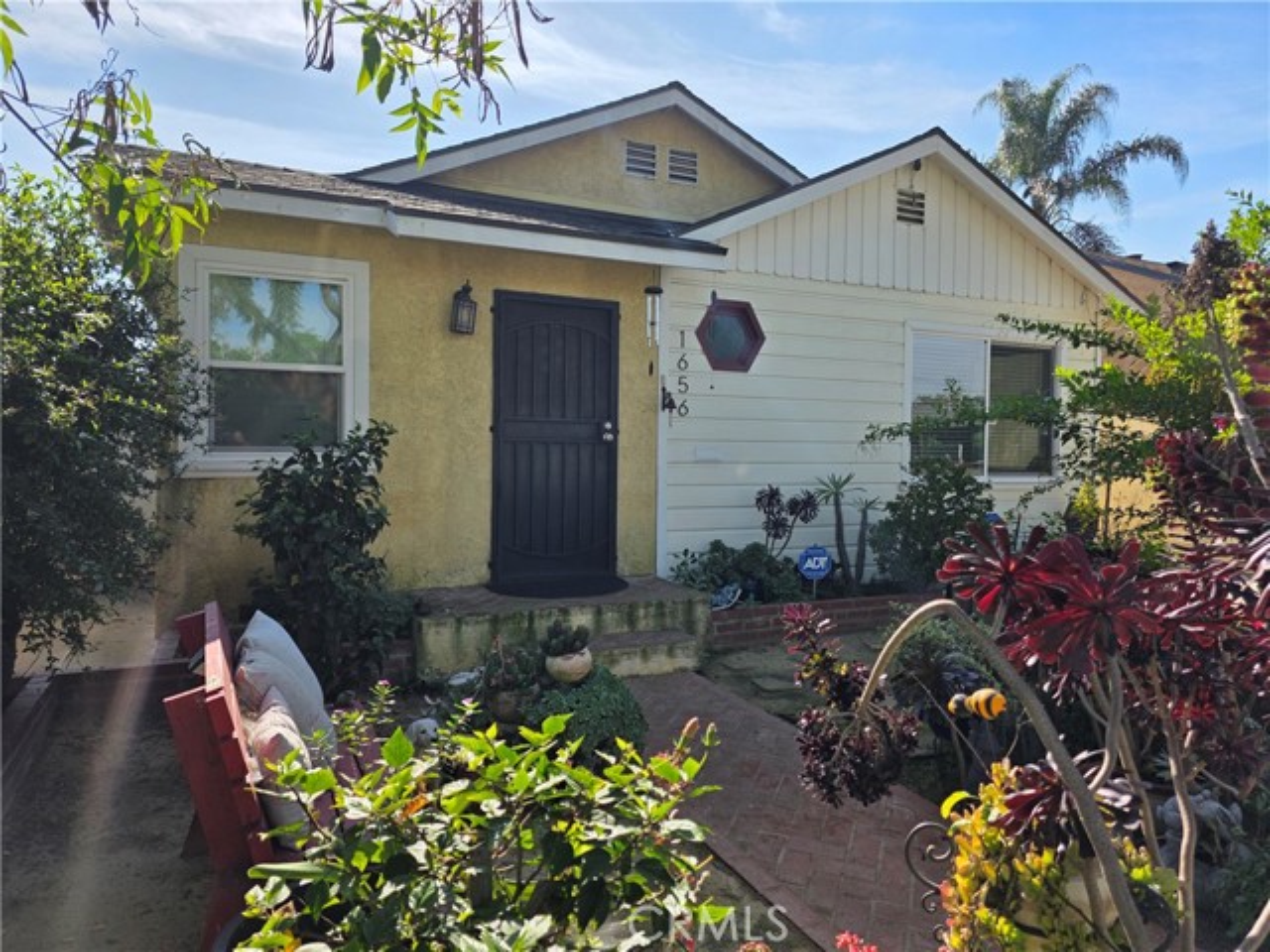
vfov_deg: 58.9
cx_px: 635
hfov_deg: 73.9
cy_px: 476
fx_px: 844
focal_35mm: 23
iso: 80
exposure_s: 1/5447
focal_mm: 6.3
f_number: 1.7
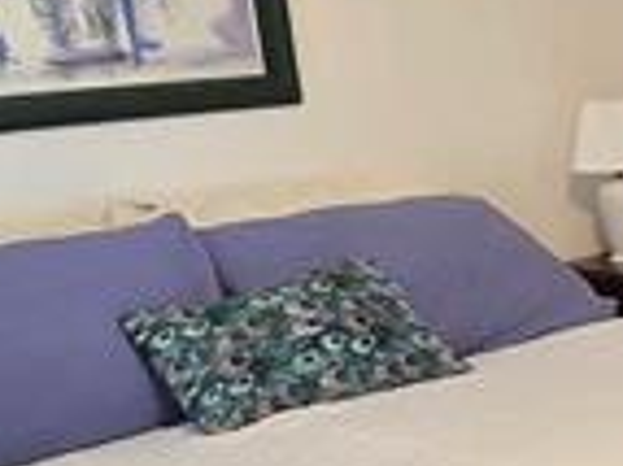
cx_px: 1250
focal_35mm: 93
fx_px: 1672
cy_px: 357
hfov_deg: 16.2
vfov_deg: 15.8
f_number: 2.2
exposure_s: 1/60
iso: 500
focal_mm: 2.2
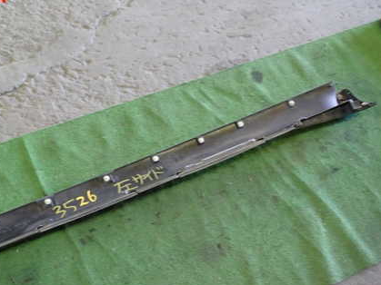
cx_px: 114
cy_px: 190
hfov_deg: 43.0
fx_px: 473
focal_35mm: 43
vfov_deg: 33.3
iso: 500
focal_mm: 5.4
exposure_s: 1/30
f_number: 2.3
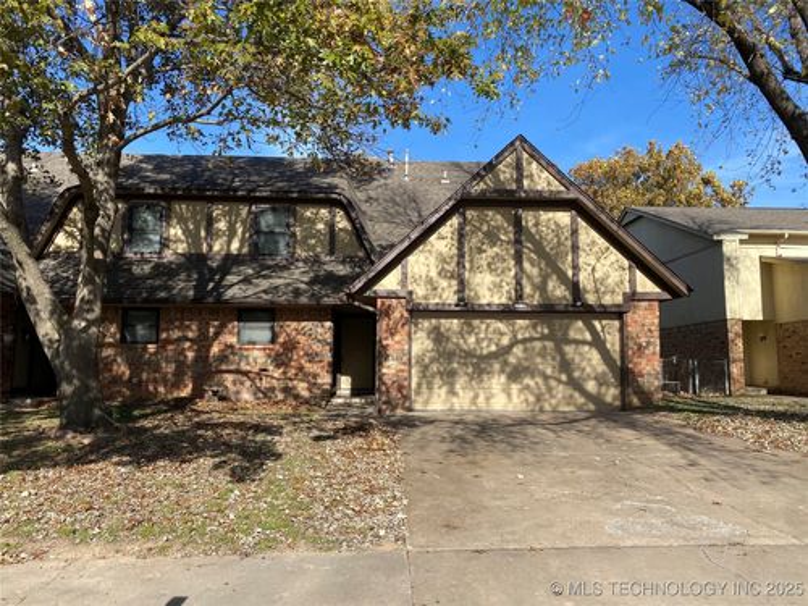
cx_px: 404
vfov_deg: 53.1
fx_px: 607
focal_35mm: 26
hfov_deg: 67.3
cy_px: 303
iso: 32
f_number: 1.8
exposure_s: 1/1996
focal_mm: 4.25
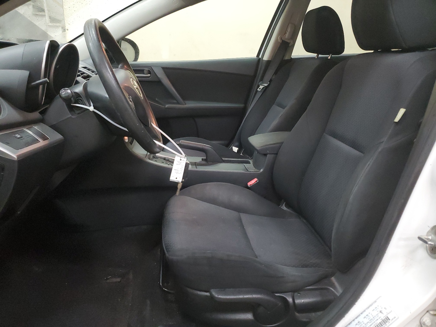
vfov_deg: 53.1
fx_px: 327
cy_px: 164
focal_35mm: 26
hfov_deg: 67.3
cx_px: 218
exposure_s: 1/40
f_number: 1.5
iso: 369
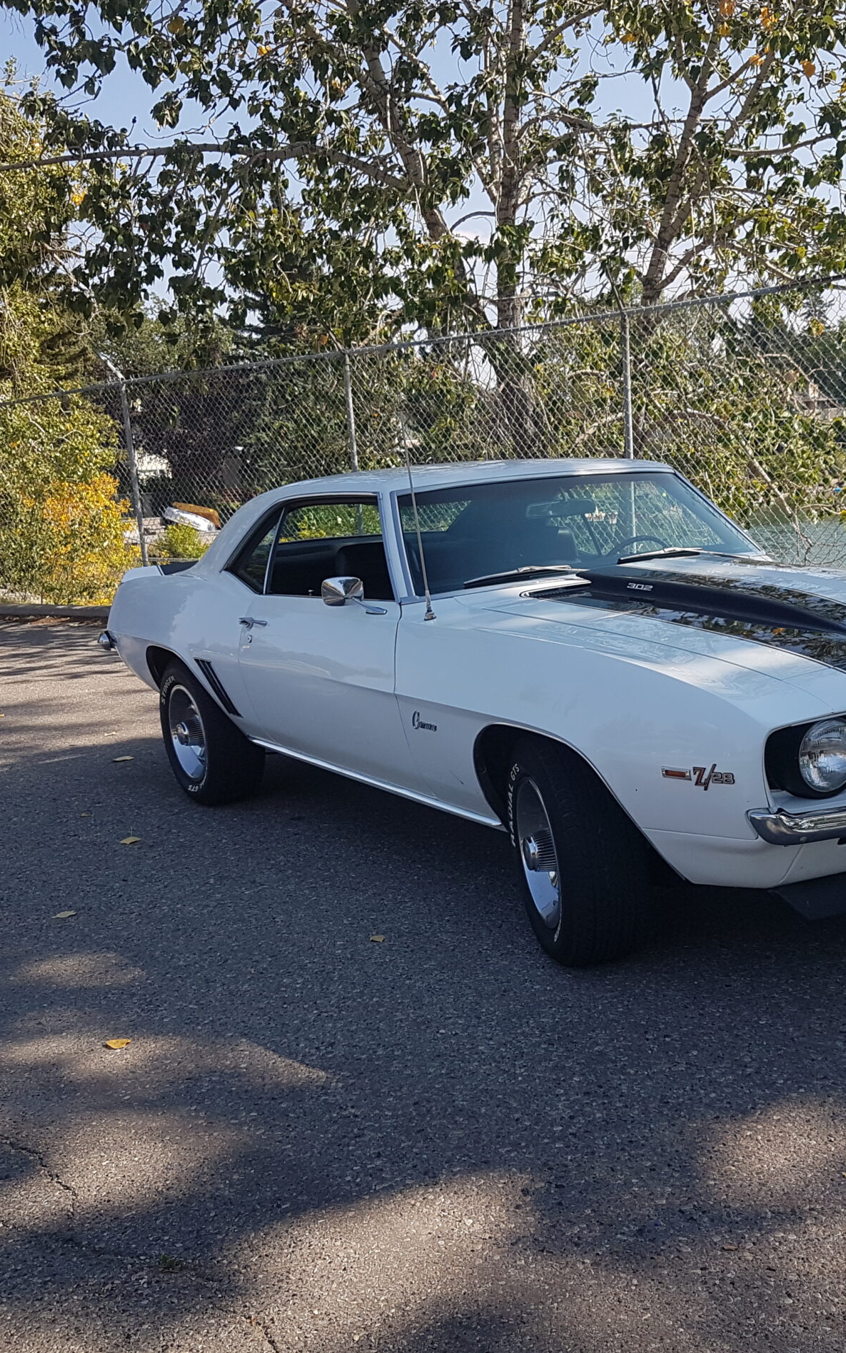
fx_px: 1365
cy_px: 673
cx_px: 593
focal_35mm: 37
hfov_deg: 34.0
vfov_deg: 52.7
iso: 40
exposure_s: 1/1368
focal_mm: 4.2
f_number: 1.7
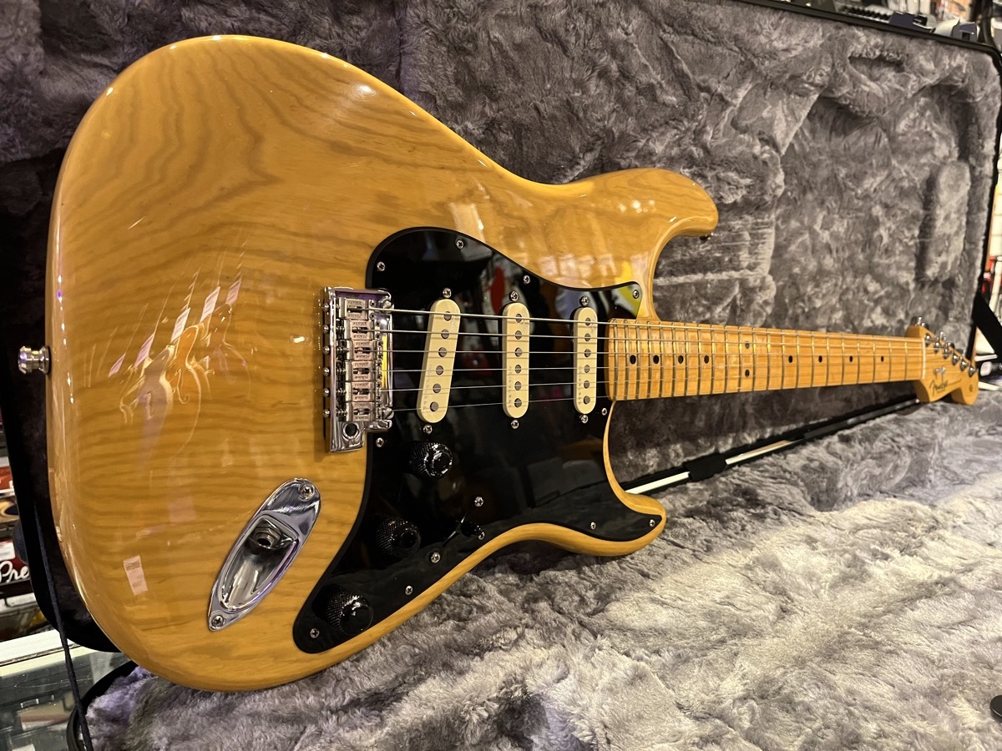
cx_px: 501
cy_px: 376
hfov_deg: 67.3
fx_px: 753
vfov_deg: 53.1
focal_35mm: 26
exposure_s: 1/60
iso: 500
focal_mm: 5.1
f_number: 1.6
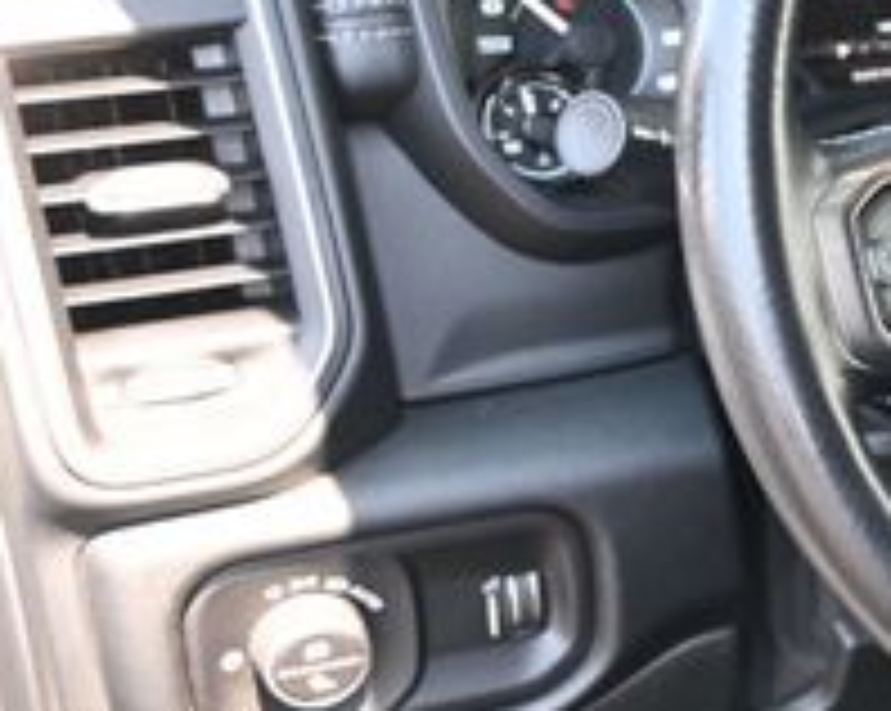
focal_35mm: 93
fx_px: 2457
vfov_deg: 16.4
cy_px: 477
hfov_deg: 17.9
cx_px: 1422
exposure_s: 1/125
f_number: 3.8
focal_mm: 20.5
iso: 800
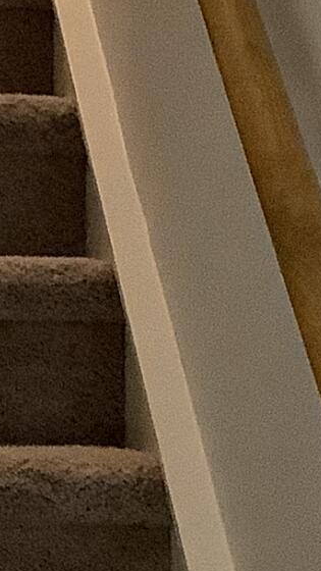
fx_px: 2739
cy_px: 101
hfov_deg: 6.5
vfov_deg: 11.8
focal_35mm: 181
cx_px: -330
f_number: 2.4
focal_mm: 3.3
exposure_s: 1/33
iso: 400
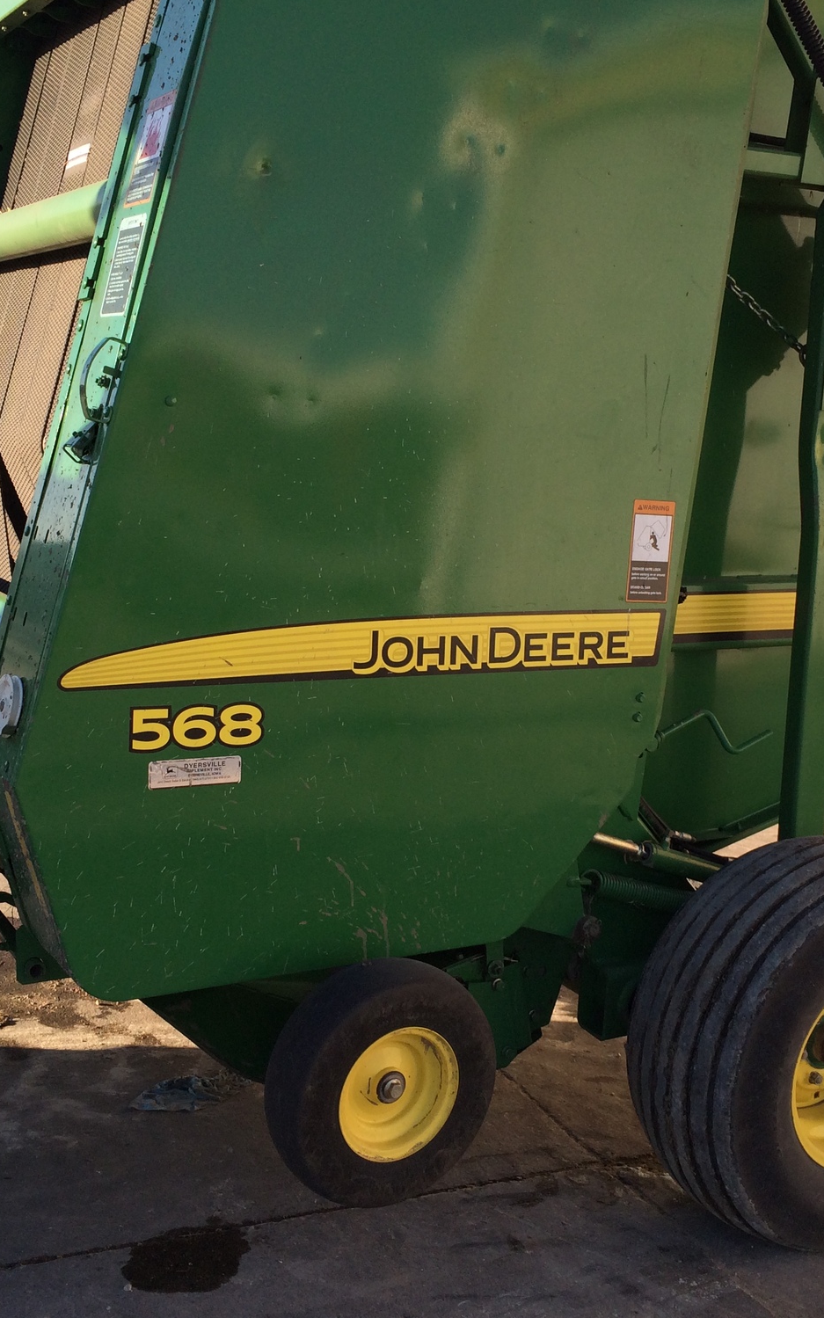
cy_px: 646
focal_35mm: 42
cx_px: 452
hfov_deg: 30.5
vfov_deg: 47.2
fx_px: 1509
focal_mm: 4.15
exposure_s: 1/873
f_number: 2.2
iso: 32
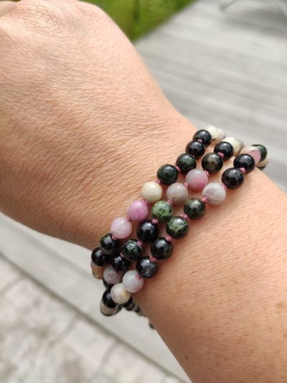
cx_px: 144
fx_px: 287
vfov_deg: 67.3
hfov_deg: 53.1
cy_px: 192
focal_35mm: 26
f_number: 1.75
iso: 112
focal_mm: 4.77
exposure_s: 1/831
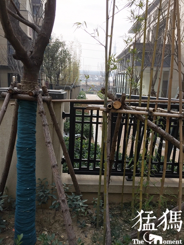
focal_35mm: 29
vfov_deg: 61.7
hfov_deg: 48.2
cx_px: 92
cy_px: 122
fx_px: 206
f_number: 2.2
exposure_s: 1/557
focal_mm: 4.15
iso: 32
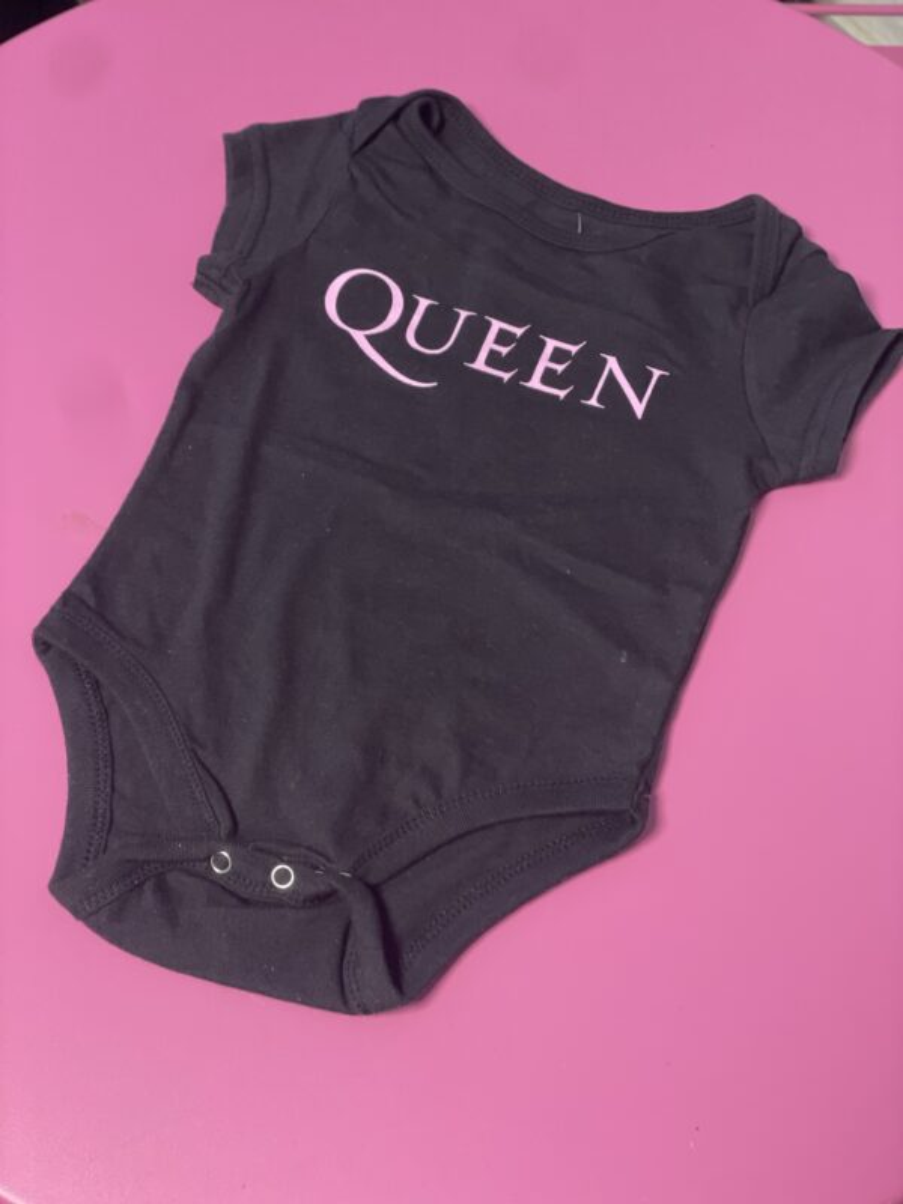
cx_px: 452
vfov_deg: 36.8
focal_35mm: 52
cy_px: 602
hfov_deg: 28.0
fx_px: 1809
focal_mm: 6
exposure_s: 1/33
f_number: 2
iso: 250
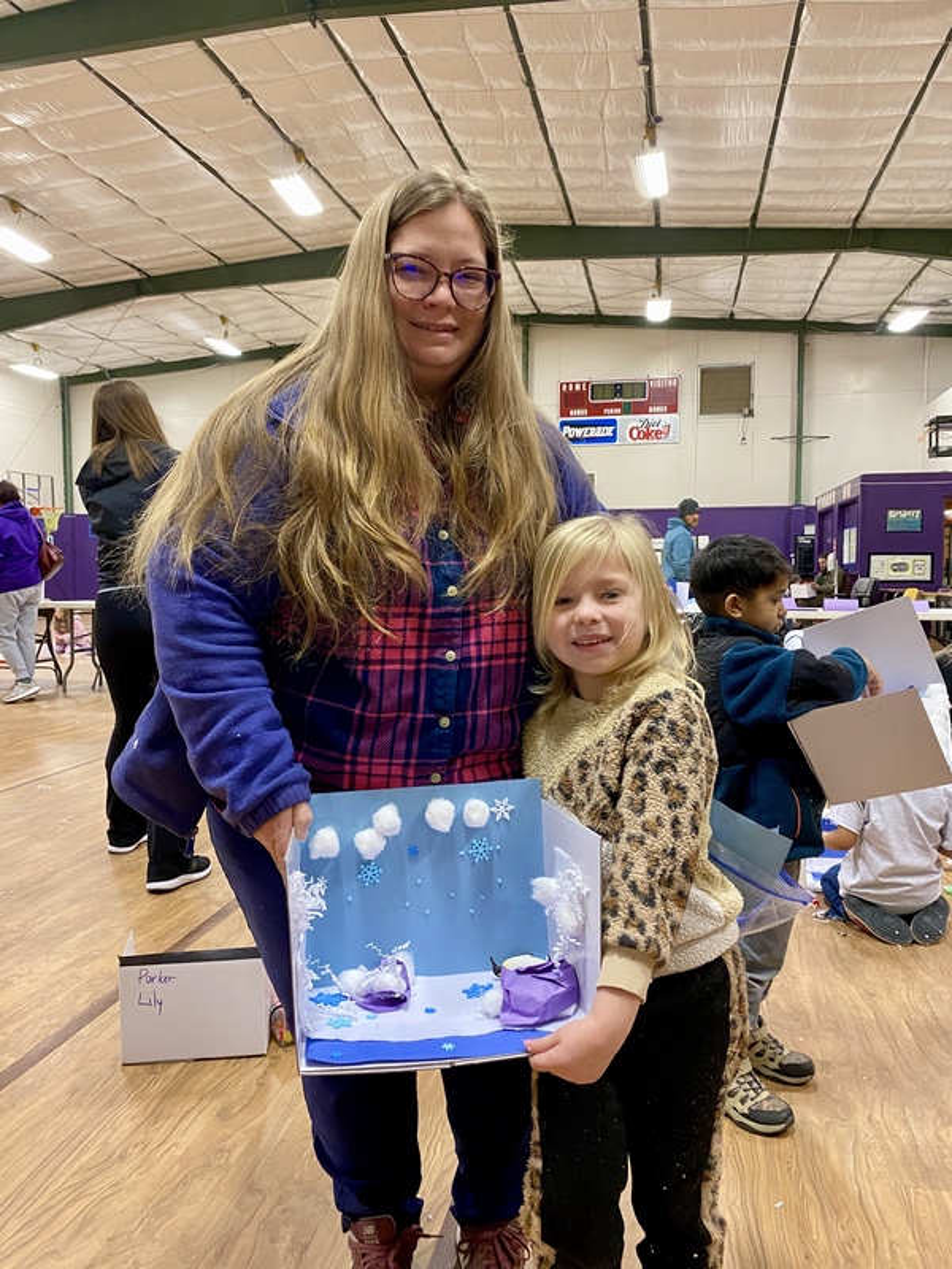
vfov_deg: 67.3
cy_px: 634
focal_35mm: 26
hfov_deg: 53.1
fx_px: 953
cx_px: 476
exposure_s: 1/60
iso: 320
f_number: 1.8
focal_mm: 4.25
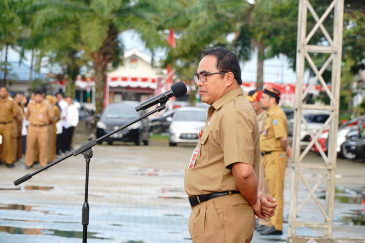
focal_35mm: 154
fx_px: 1566
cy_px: 122
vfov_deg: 8.9
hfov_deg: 13.3
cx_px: 182
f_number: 5.6
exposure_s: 1/250
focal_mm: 103
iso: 250
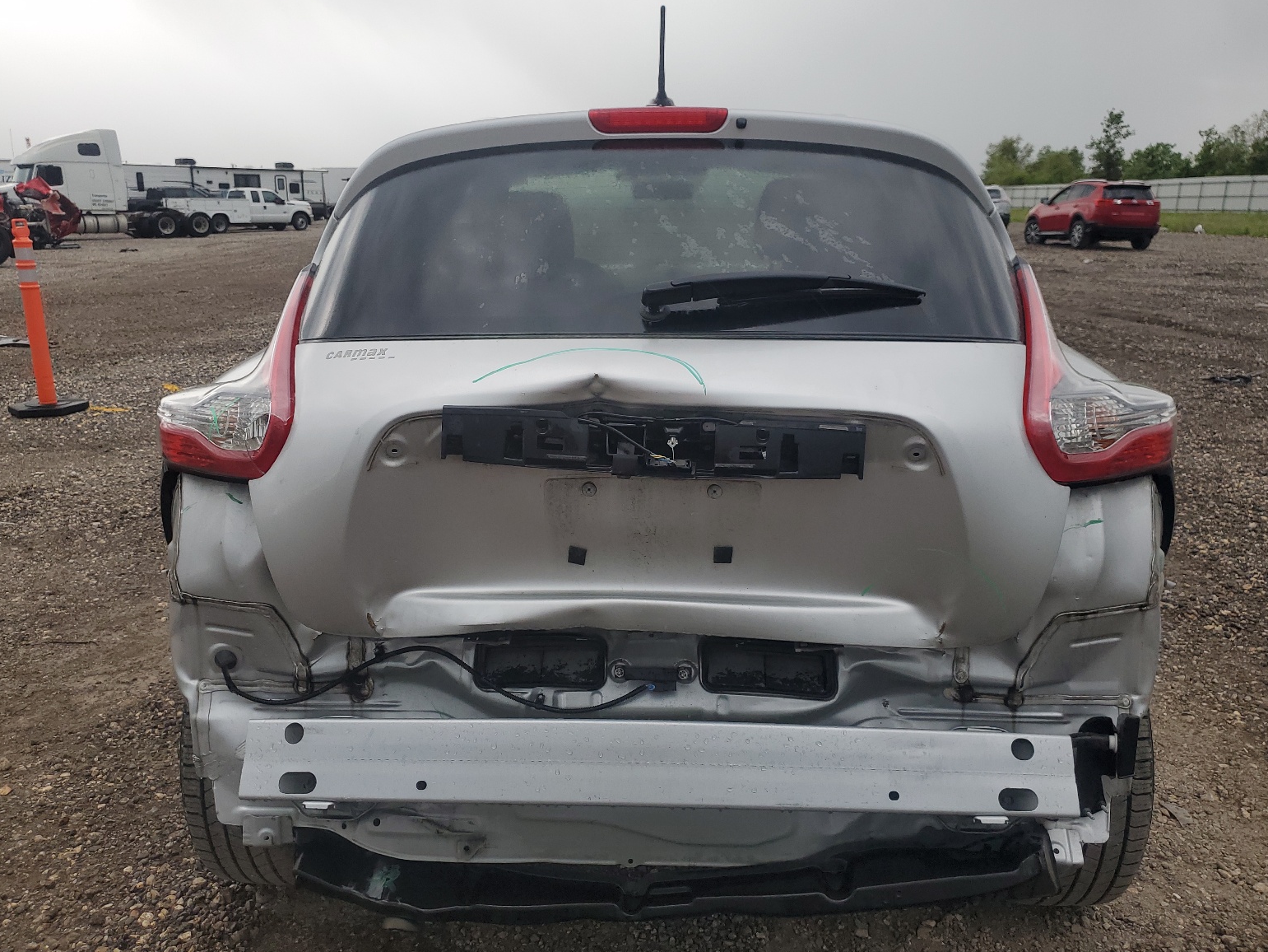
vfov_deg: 51.4
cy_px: 483
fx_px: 989
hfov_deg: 65.3
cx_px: 653
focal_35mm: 27
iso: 50
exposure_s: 1/172
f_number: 1.5
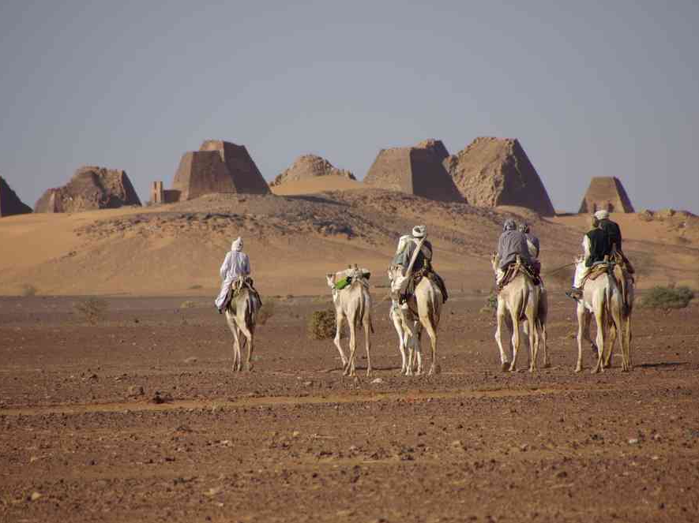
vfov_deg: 3.6
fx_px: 8235
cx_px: 355
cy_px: 261
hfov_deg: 4.9
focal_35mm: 408
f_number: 6.7
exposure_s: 1/350
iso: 100
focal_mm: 249.9
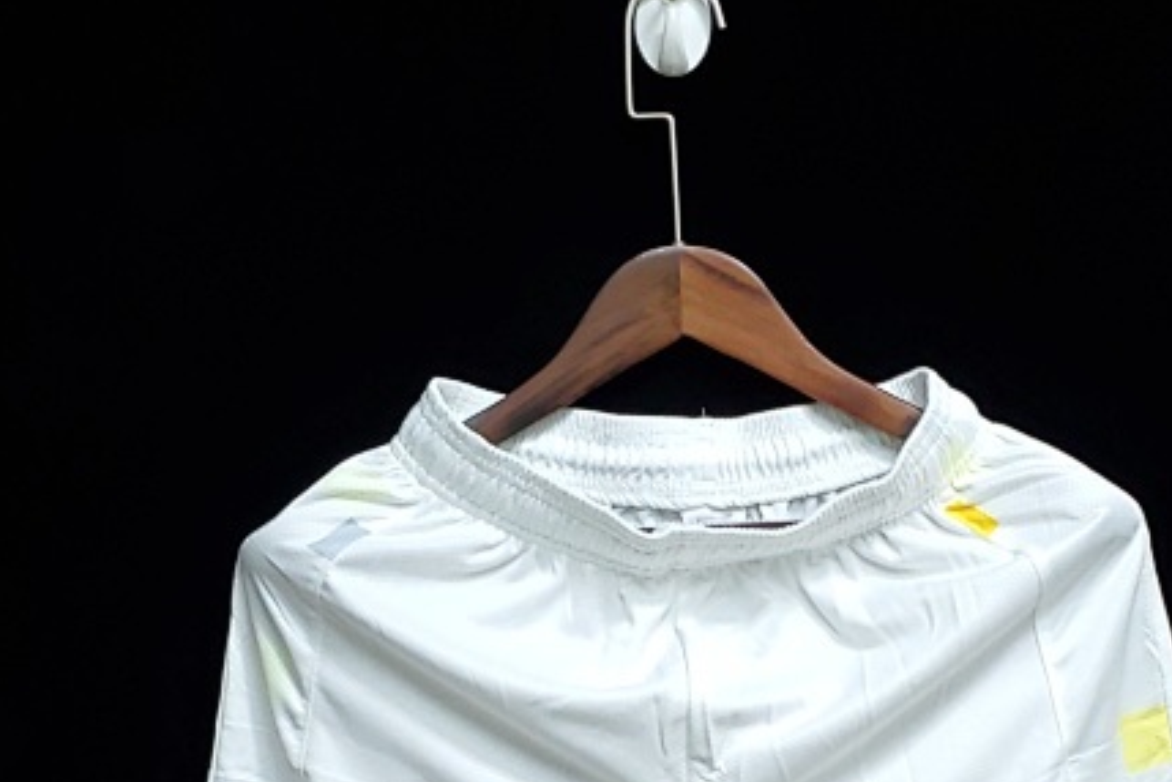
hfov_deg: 29.6
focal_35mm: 68
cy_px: 856
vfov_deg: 19.2
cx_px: 699
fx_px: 2214
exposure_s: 1/20
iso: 200
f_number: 1.5
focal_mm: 4.3
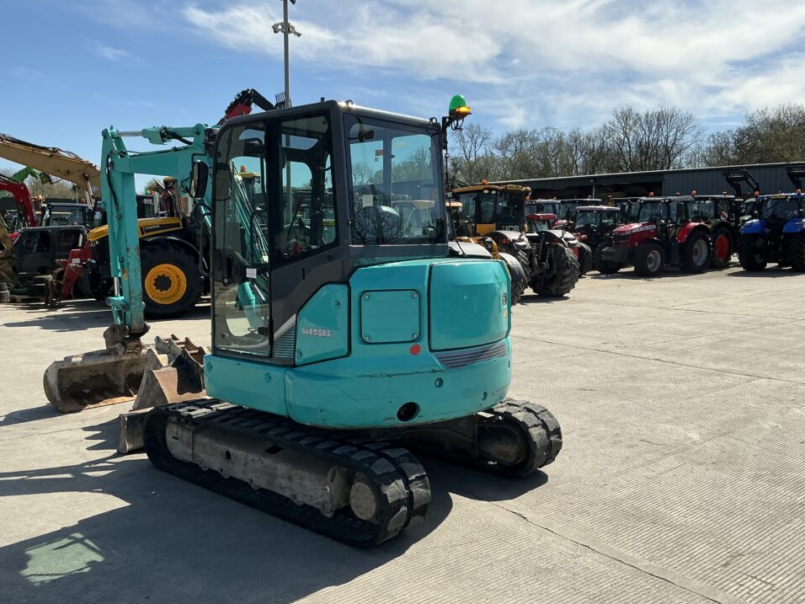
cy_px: 294
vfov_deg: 46.8
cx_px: 383
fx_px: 698
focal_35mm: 30
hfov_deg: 59.9
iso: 25
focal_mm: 3
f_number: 1.8
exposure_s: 1/2320
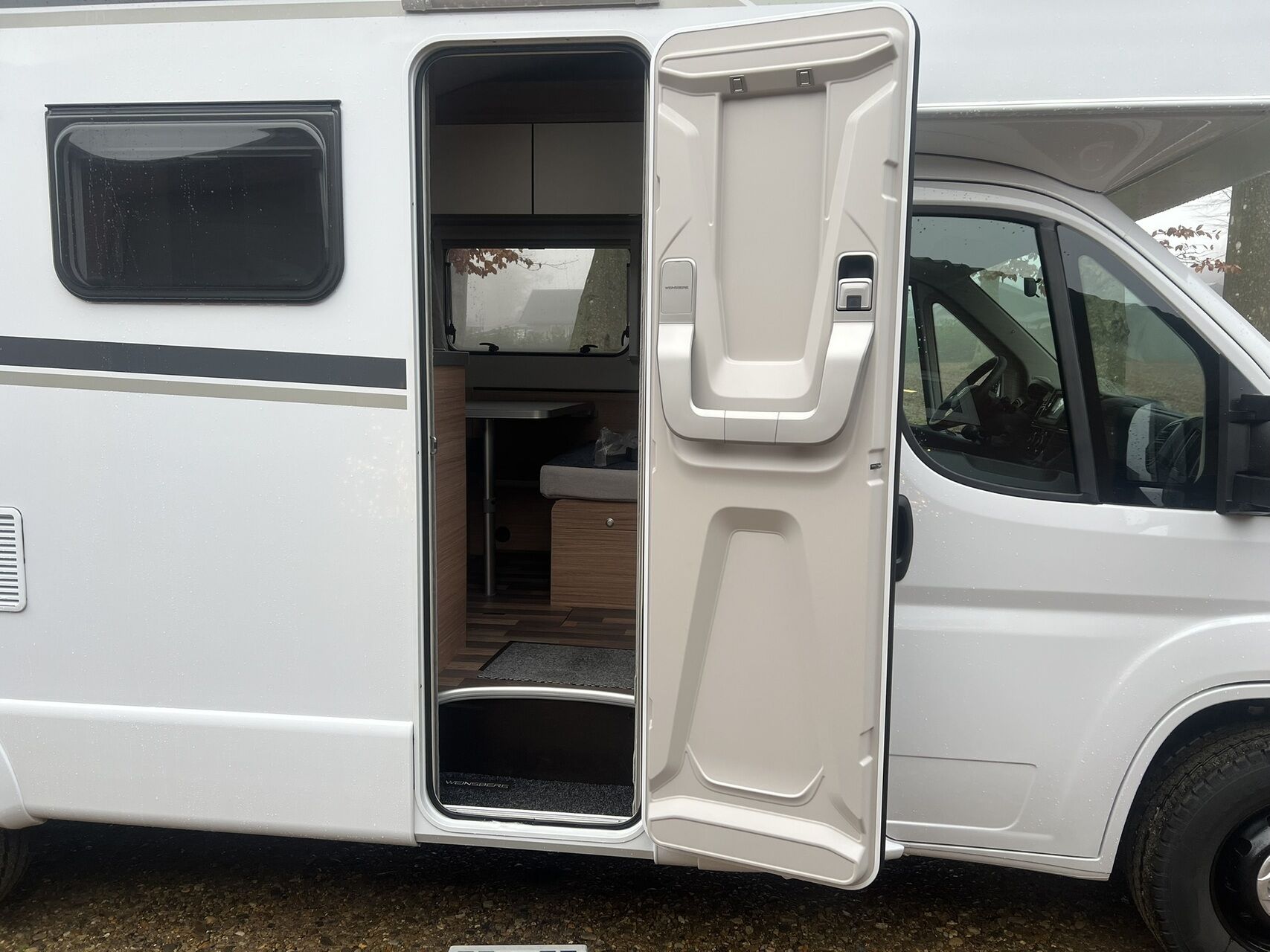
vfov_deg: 53.1
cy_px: 476
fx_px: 954
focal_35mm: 26
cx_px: 635
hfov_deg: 67.3
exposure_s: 1/121
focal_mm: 5.7
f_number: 1.5
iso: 64
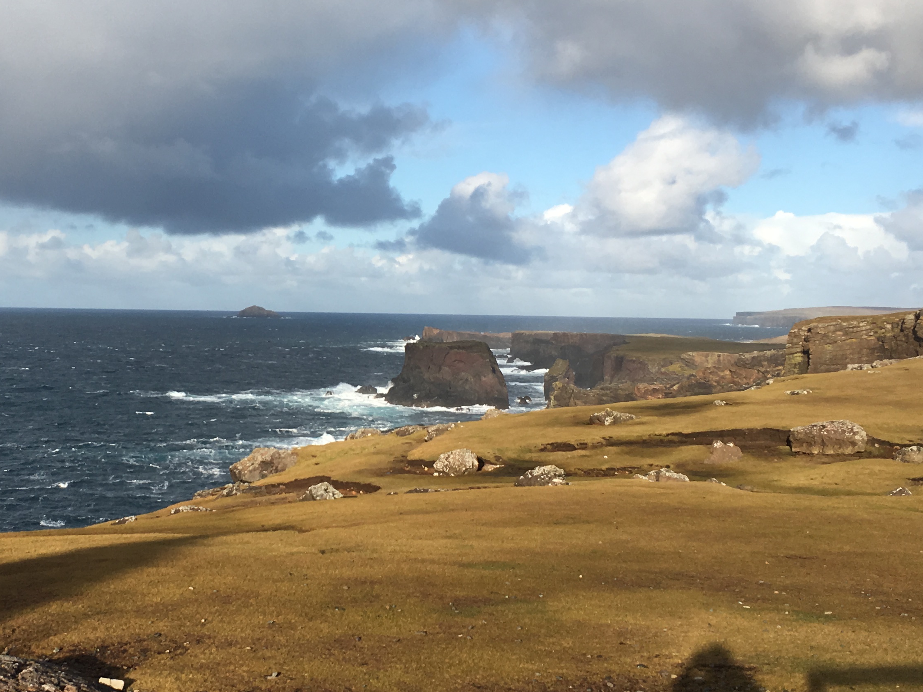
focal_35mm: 52
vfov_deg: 28.0
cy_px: 344
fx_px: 1386
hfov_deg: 36.2
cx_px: 267
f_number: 2.2
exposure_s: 1/1282
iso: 25
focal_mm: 4.15
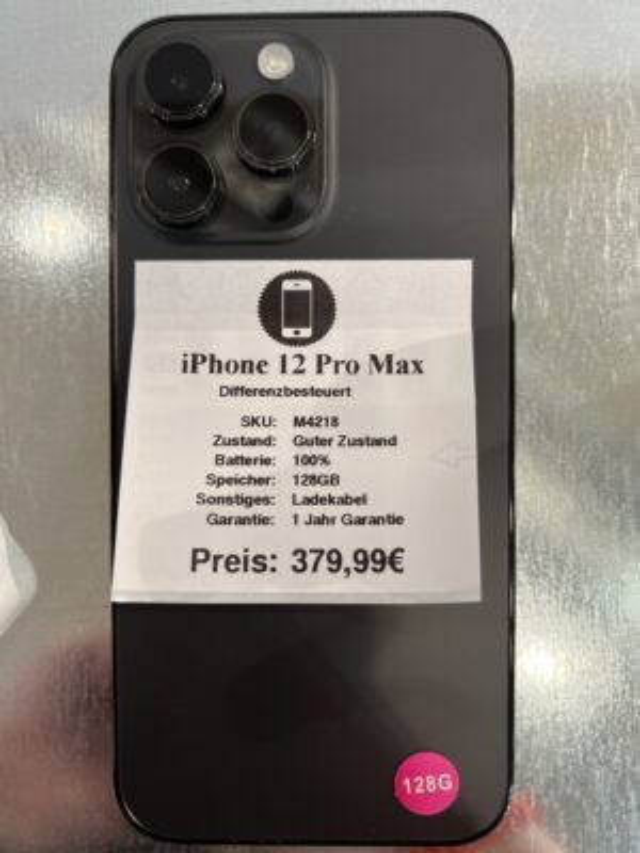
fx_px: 641
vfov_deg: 67.3
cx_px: 320
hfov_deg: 53.1
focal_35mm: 26
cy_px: 426
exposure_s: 1/100
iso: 125
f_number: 1.5
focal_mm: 5.7
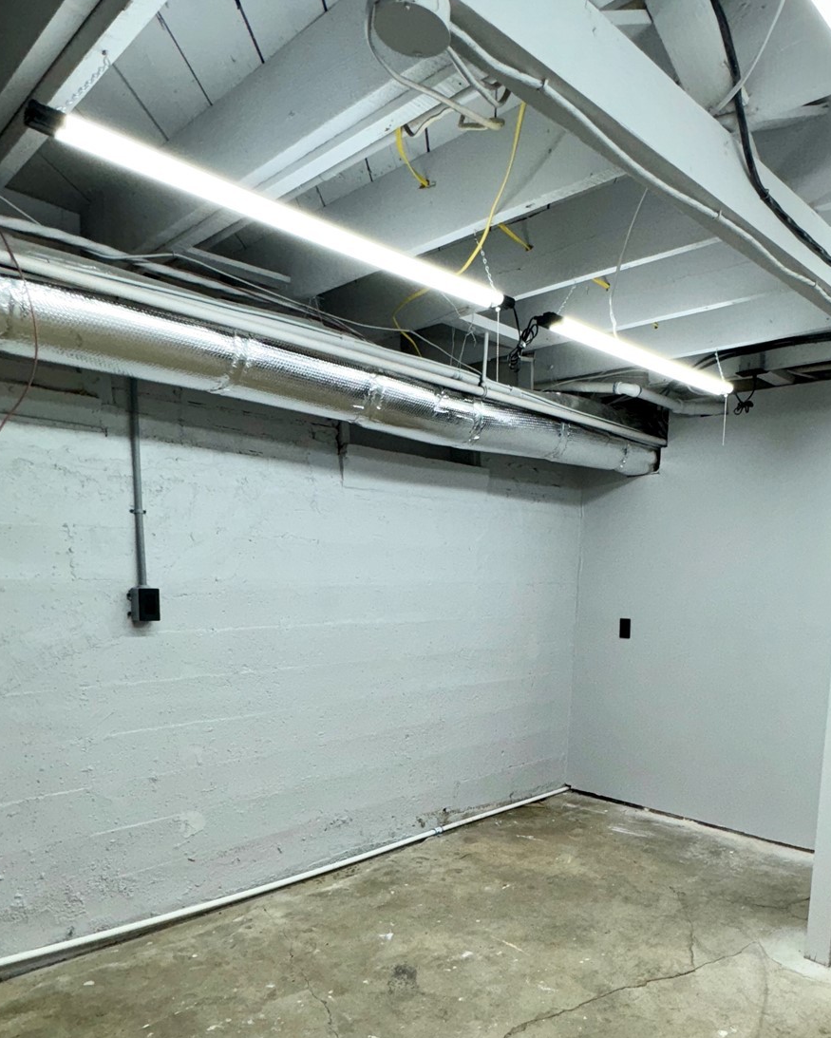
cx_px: 521
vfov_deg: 68.5
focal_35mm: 24
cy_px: 684
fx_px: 738
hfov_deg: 58.0
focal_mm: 2.22
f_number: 2.2
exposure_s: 1/122
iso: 100
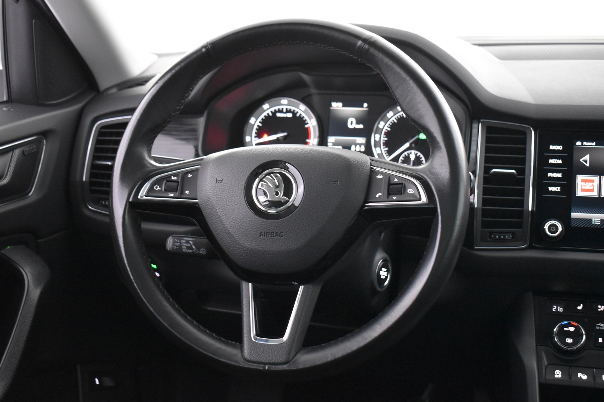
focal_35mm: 48
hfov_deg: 41.1
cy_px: 201
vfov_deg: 28.1
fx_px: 805
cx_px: 302
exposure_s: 1/15
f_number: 4.5
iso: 3200
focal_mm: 32
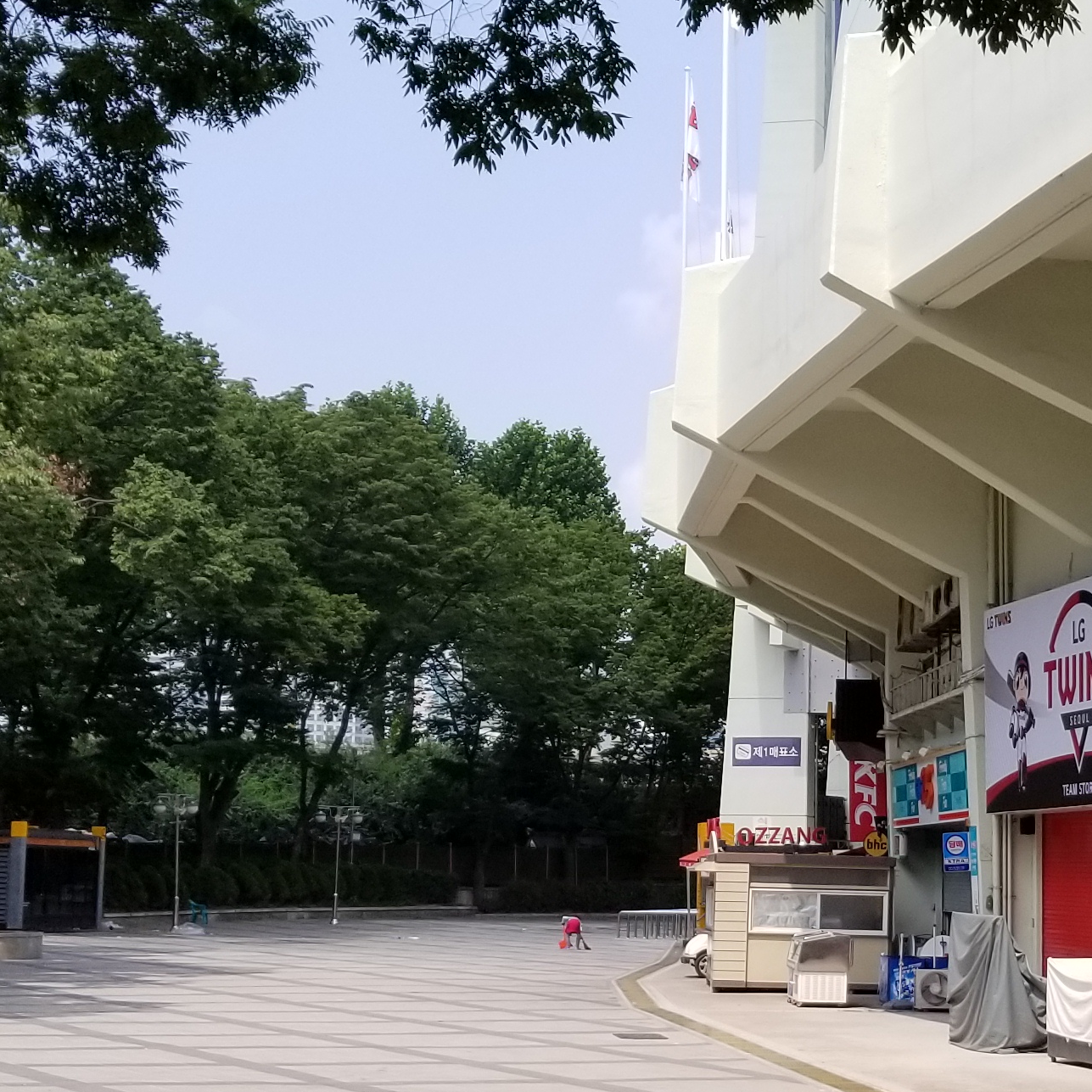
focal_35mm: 72
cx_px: 1013
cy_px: 664
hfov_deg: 23.3
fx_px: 2570
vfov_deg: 23.9
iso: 50
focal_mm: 4.25
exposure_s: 1/1712
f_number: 1.7
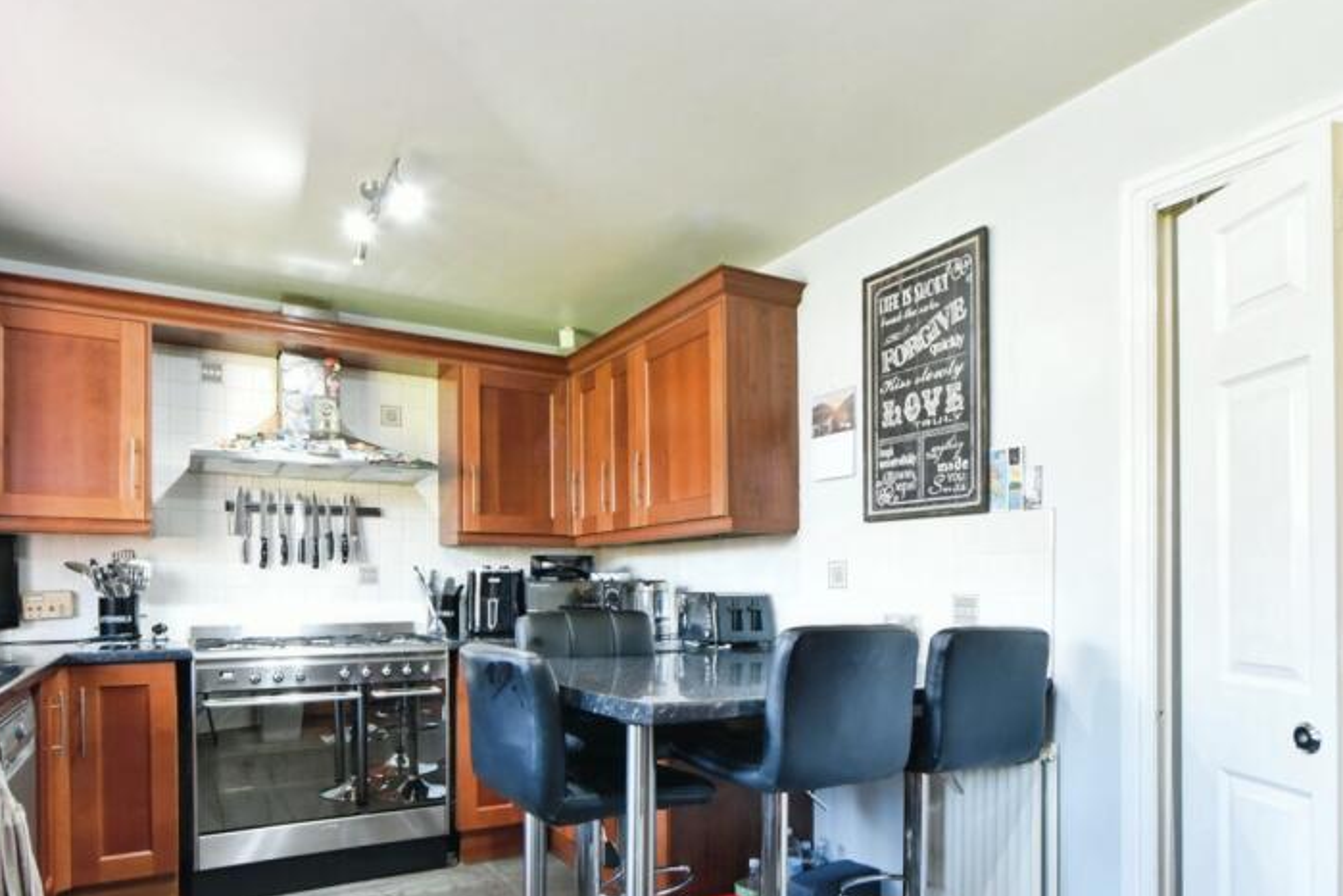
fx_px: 821
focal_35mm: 22
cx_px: 626
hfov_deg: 78.5
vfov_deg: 55.7
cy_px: 615
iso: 4500
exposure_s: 1/15
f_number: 10
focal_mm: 15
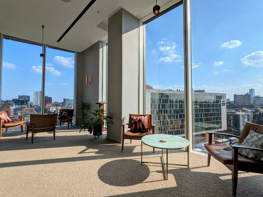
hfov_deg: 94.5
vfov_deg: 78.1
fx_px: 122
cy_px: 98
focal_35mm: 16
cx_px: 132
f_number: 2.2
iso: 37
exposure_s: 1/1350
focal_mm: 2.22
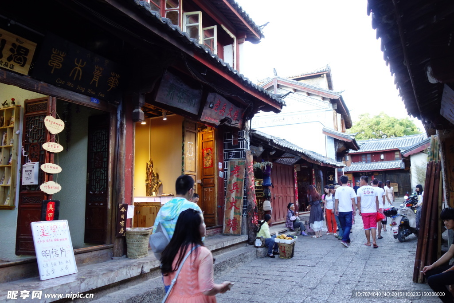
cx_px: 227
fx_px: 353
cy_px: 152
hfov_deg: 65.5
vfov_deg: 46.4
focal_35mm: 28
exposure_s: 1/100
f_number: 2.8
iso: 400
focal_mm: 10.4
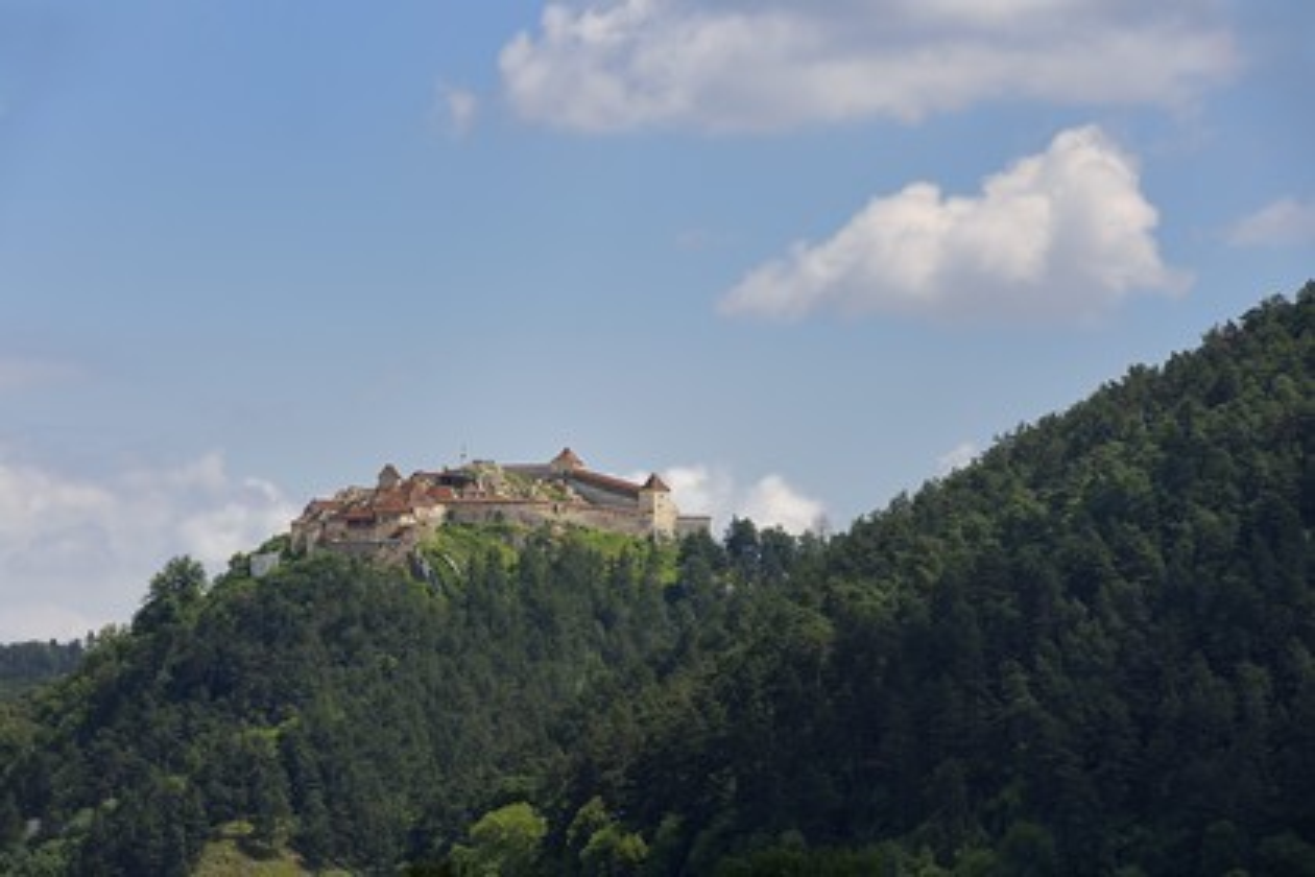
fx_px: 7305
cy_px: 438
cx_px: 658
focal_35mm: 200
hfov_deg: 10.3
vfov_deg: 6.9
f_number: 11
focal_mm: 200
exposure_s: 1/400
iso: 200
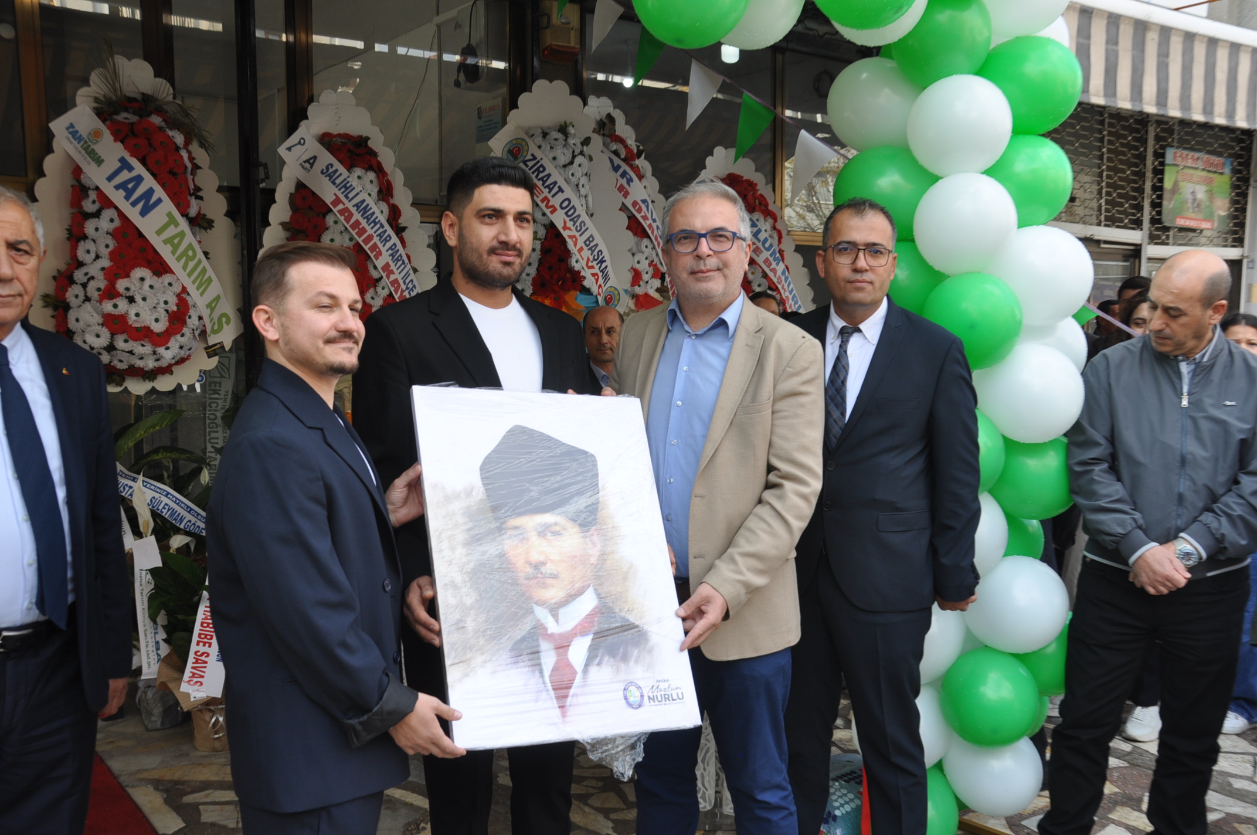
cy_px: 418
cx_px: 628
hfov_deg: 57.3
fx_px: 1151
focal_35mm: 33
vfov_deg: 39.9
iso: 200
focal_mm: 22
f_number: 9
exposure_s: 1/80
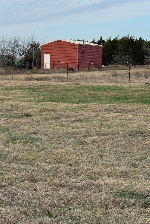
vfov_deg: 23.9
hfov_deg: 15.7
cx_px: -3
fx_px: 531
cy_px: 93
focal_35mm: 85
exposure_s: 1/1681
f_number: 1.78
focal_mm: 6.76
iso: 64
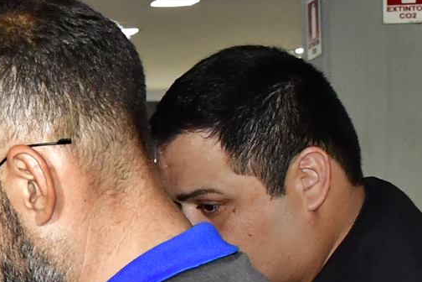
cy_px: 309
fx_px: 1922
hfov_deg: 11.6
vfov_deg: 8.3
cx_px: -324
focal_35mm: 164
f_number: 5.6
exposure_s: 1/160
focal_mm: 22
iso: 2000
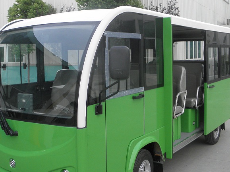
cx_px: 89
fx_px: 319
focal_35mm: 48
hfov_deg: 39.4
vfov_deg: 30.3
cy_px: 82
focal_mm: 5
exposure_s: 1/60
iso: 100
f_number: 3.5
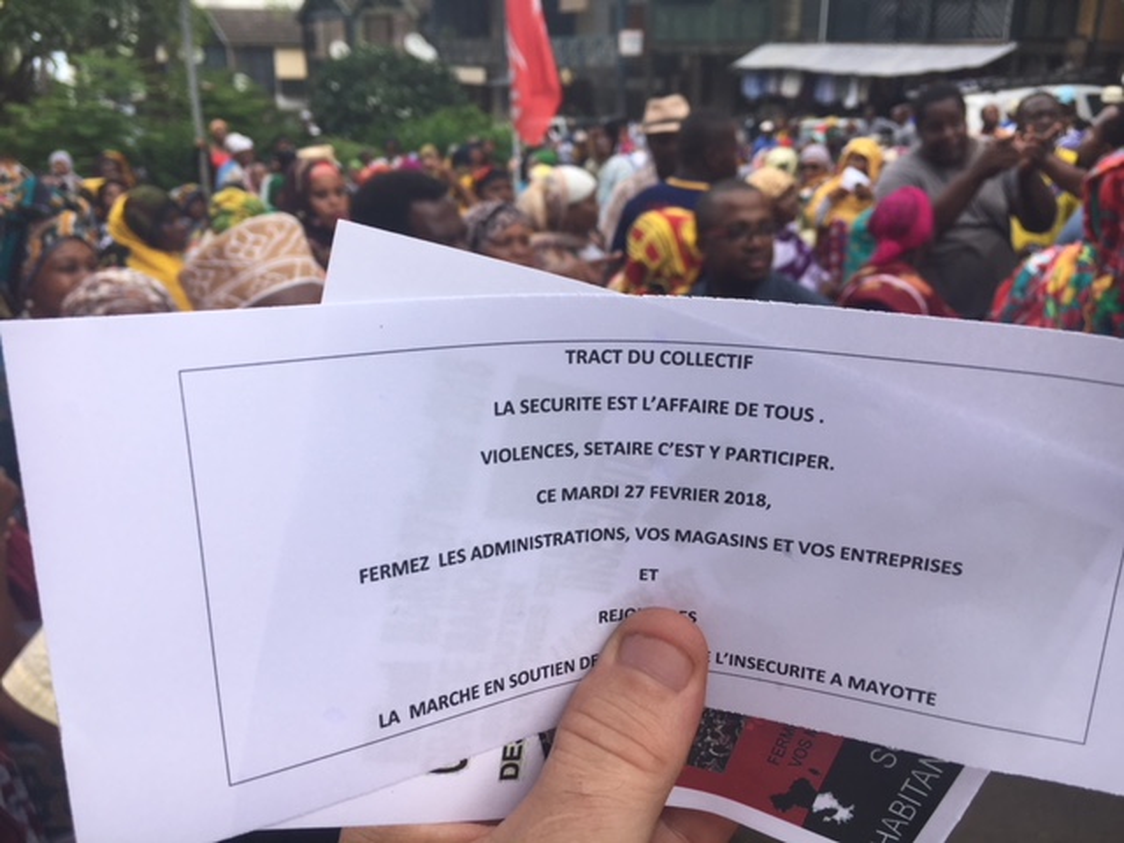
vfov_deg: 48.2
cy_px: 422
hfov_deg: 61.7
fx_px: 942
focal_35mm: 29
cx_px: 562
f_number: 2.2
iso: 25
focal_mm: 4.15
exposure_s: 1/746
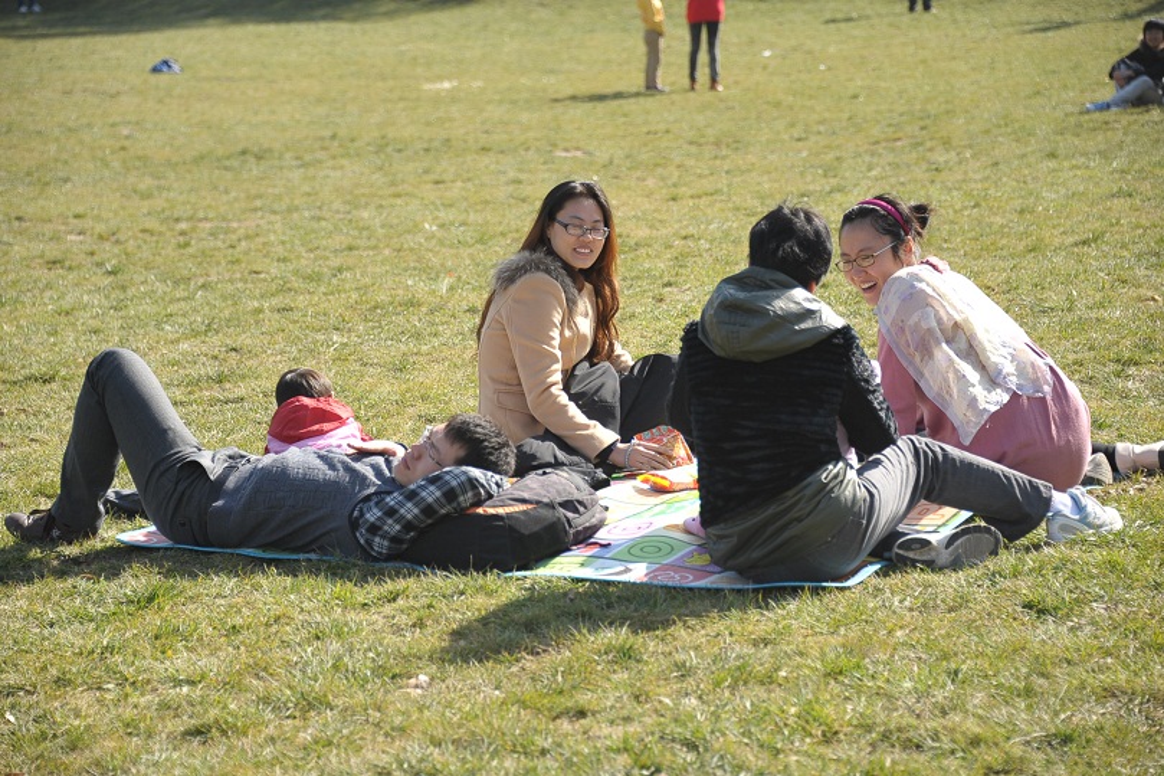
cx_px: 582
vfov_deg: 12.2
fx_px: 3620
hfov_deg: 18.3
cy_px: 388
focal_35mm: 112
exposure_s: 1/320
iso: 200
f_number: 5.3
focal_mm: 112
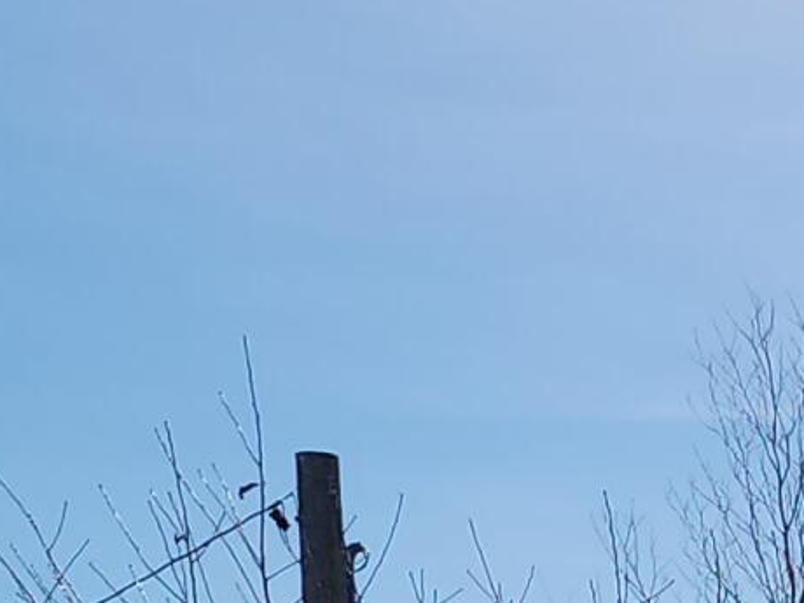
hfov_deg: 10.9
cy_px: 993
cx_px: 1998
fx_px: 3484
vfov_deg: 9.5
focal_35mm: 150
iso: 12
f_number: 1.8
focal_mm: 6.4
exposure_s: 1/2664
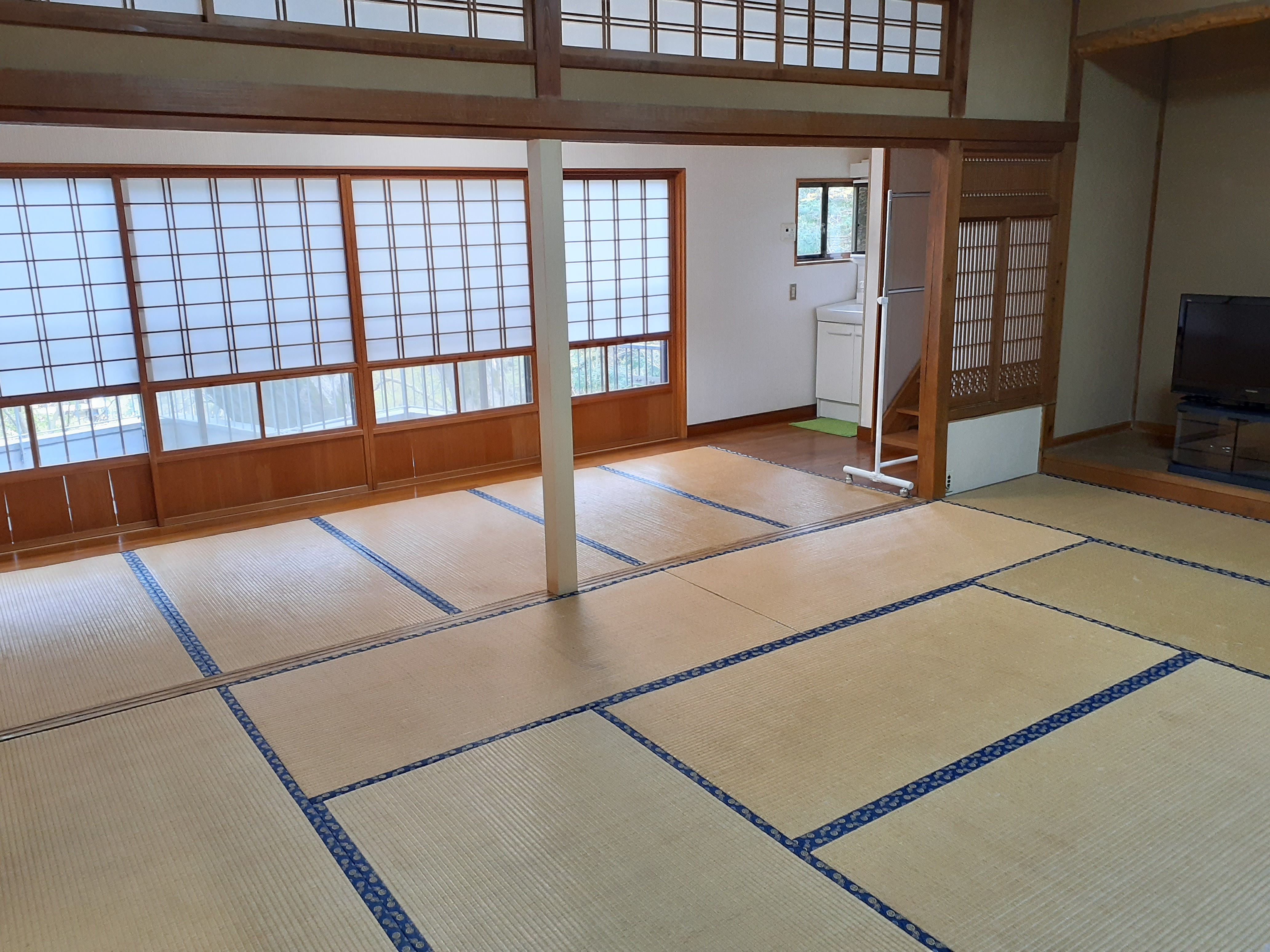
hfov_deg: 65.3
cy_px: 476
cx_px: 635
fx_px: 991
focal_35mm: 27
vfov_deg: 51.4
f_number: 1.9
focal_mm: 3.6
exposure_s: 1/50
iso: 200
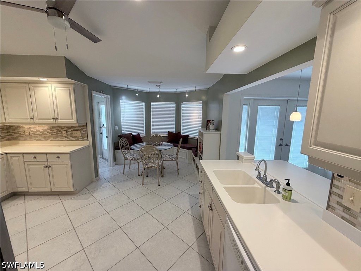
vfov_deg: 85.7
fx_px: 146
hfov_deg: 102.1
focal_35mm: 14
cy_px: 136
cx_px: 180
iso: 200
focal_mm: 2.22
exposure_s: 1/120
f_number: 2.2
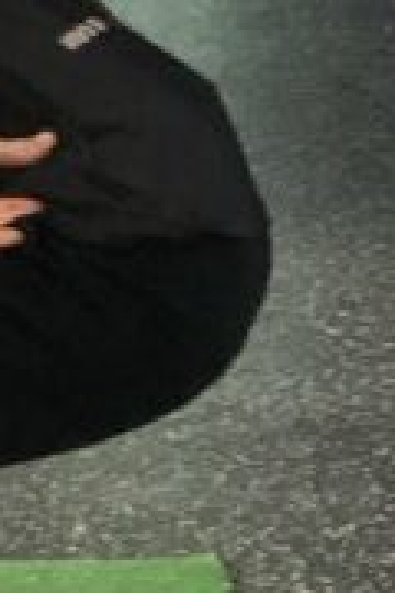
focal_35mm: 340
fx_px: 5595
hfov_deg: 4.0
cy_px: -66
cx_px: -332
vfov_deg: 6.0
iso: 320
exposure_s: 1/33
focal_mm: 6.6
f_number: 2.8
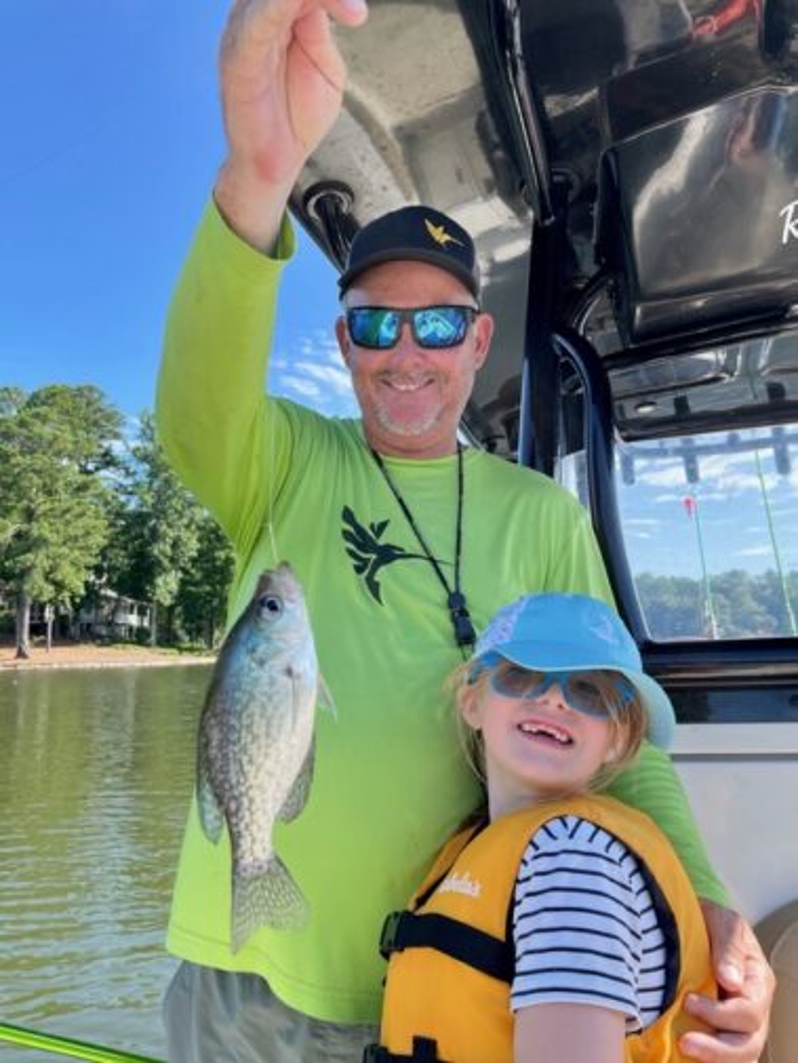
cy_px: 532
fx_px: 799
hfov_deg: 53.1
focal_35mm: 26
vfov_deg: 67.3
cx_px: 399
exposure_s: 1/903
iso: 32
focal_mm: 4.2
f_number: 1.6
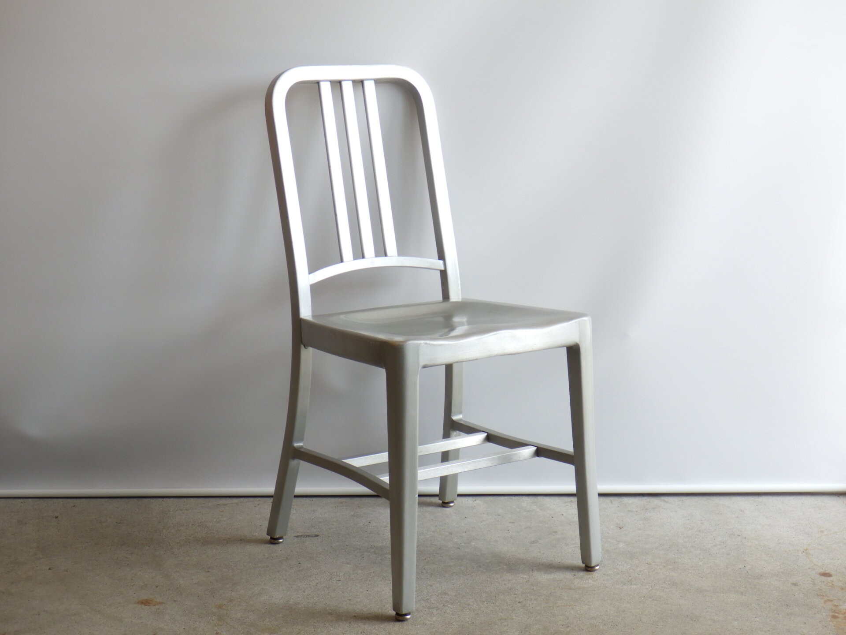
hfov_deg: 31.2
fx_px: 1515
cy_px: 318
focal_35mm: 62
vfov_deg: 23.7
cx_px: 423
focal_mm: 11.1
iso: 125
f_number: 4.6
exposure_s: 1/60
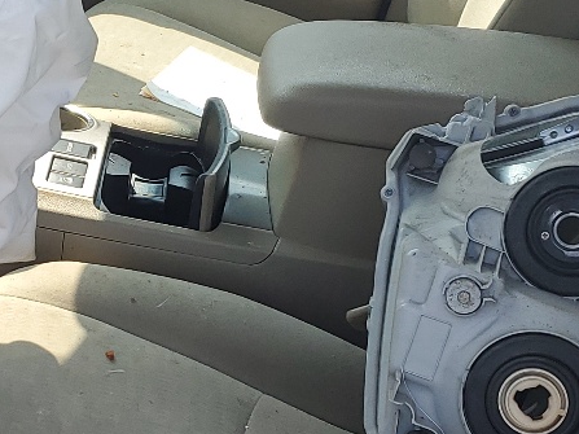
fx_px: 1555
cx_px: 60
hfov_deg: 20.7
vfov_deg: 15.9
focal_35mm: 93
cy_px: 244
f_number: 1.5
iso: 50
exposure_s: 1/1000
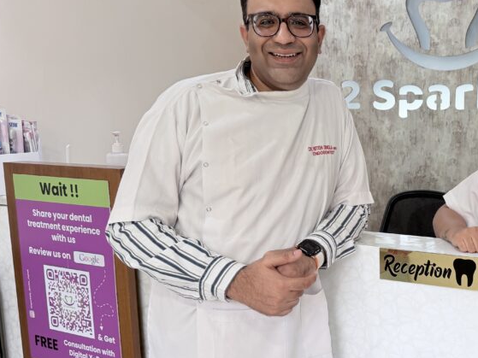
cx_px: 425
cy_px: 224
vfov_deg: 32.7
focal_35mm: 44
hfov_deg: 40.0
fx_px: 607
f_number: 1.78
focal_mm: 6.76
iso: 100
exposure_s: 1/100
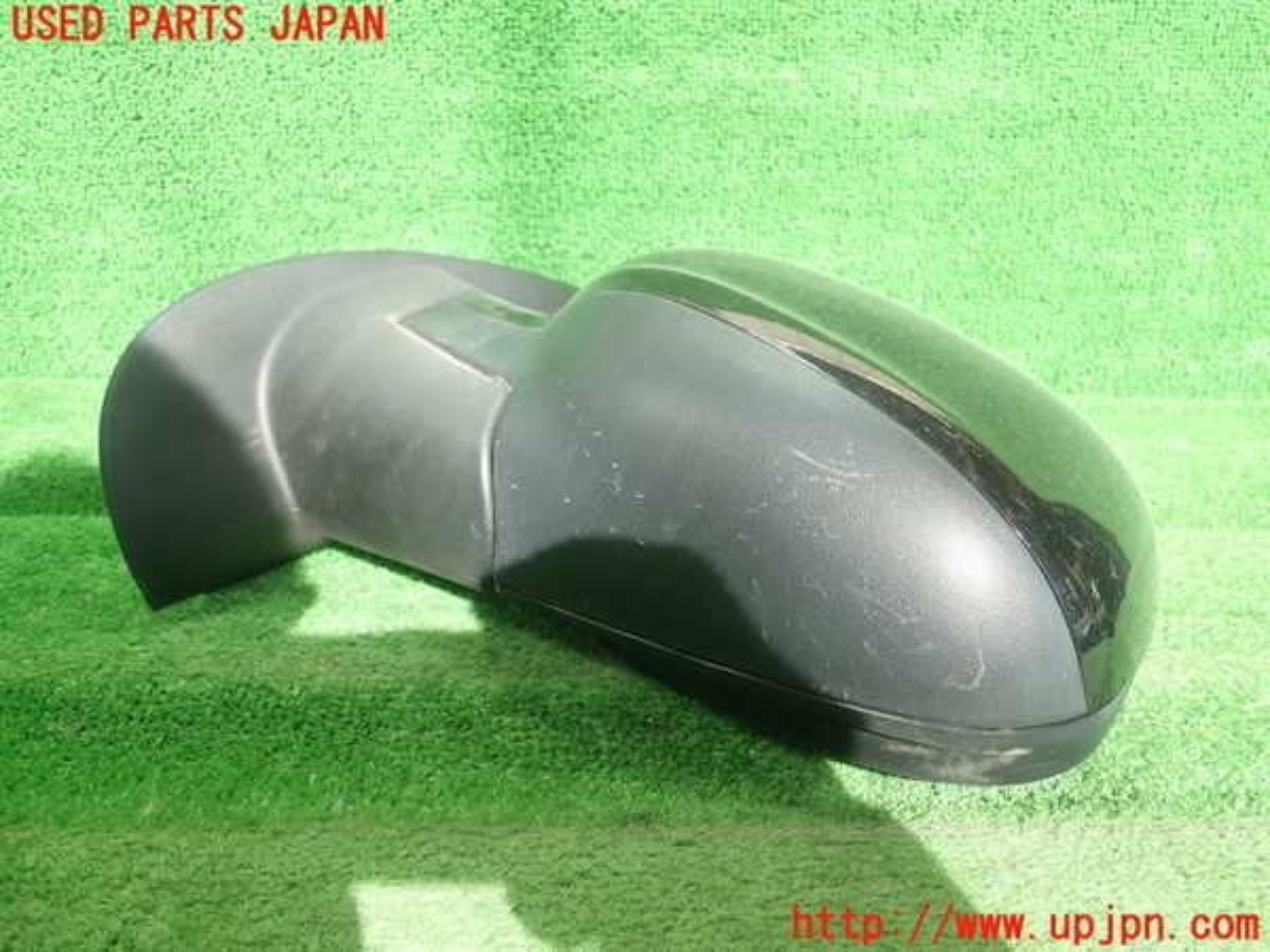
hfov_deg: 60.0
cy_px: 476
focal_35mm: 30
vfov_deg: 46.8
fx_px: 1101
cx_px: 635
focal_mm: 5.5
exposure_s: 1/125
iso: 160
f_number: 2.3
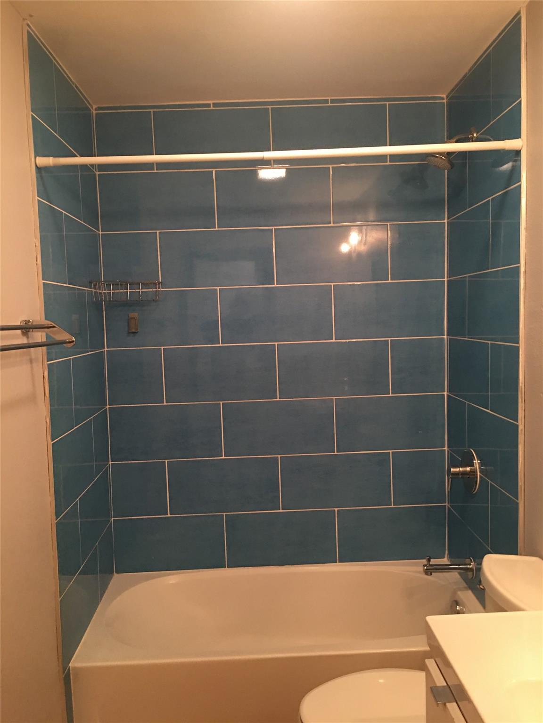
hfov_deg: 48.2
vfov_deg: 61.7
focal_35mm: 29
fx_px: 607
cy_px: 362
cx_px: 272
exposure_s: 1/4
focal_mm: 4.15
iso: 50
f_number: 2.2
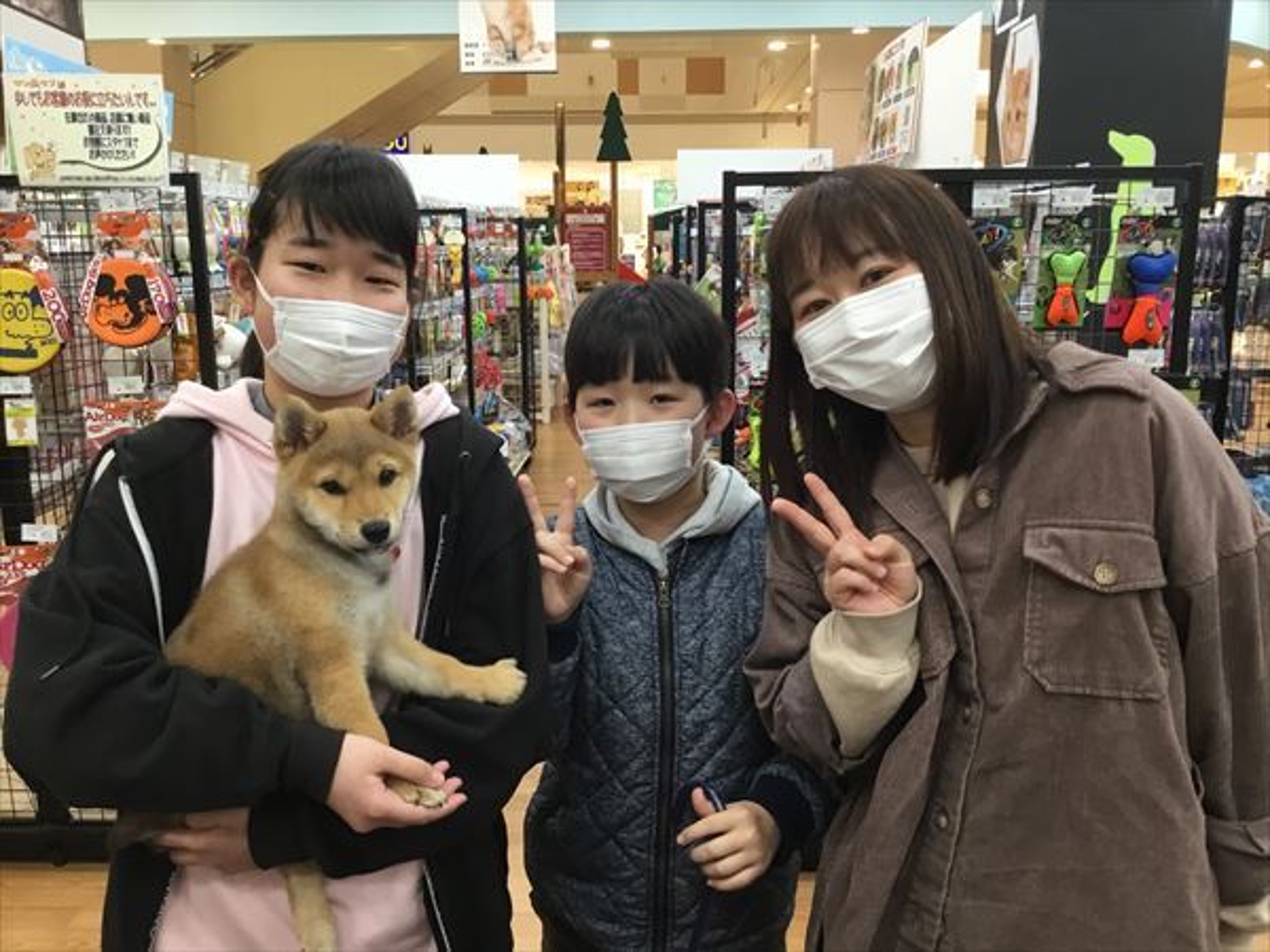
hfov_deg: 58.4
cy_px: 476
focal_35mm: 31
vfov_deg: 45.4
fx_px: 1137
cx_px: 635
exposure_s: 1/30
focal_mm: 3.3
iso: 80
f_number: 2.4
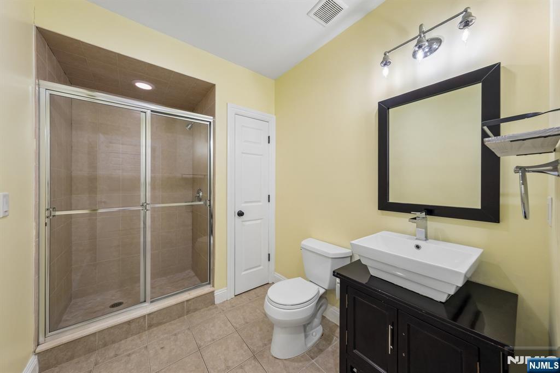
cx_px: 280
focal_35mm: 12
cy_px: 186
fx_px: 187
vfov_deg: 90.0
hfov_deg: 112.6
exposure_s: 1/20
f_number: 8
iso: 400
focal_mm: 8
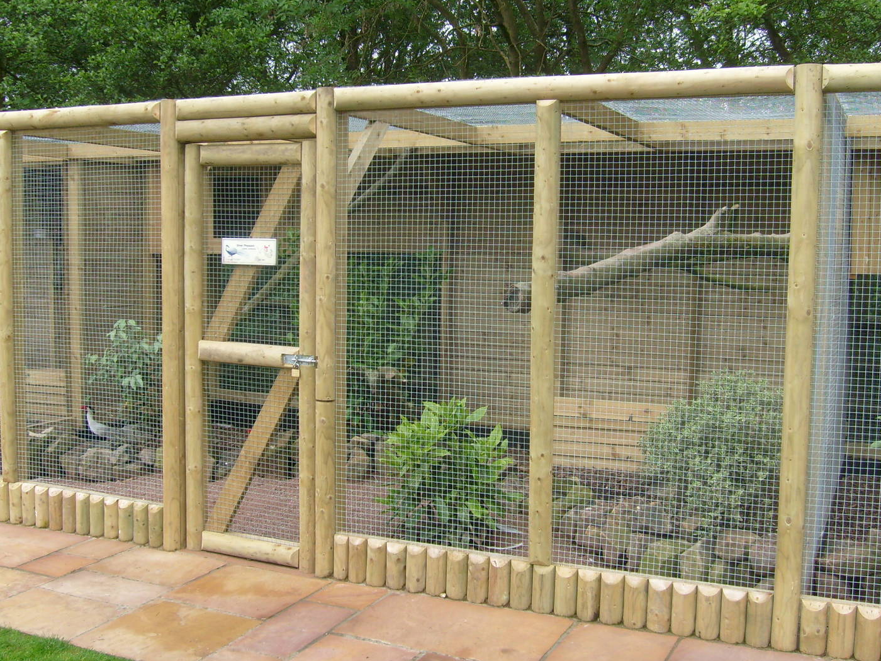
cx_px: 422
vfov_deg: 36.0
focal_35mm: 40
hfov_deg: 46.8
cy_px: 320
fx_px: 1018
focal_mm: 5.8
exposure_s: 1/180
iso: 80
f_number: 2.8
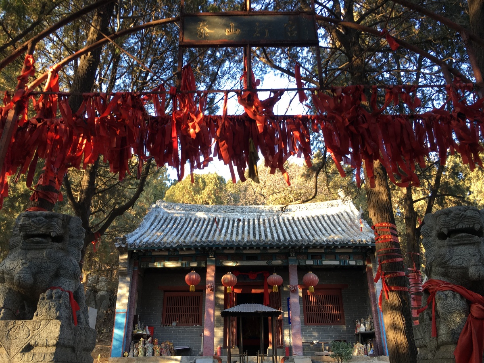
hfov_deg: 61.7
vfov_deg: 48.2
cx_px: 242
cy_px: 182
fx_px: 405
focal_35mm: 29
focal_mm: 4.15
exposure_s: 1/50
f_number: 2.2
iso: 25
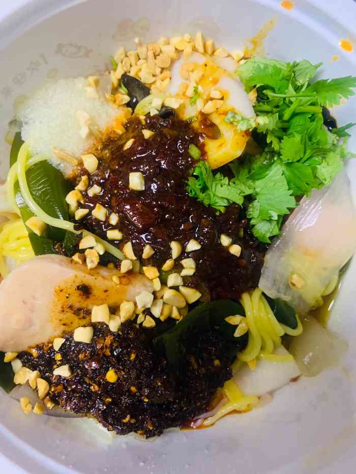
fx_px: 356
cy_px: 237
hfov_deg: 53.1
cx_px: 178
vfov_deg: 67.3
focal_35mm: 26
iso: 400
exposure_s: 1/41
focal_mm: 4.25
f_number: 1.8
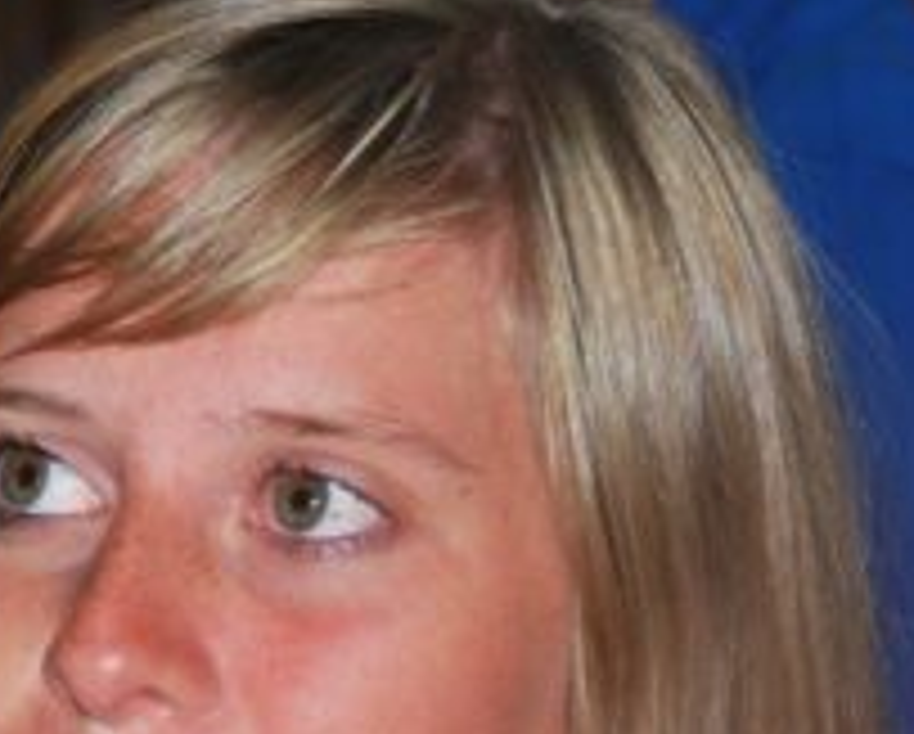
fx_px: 9021
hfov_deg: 5.8
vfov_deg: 4.7
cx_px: 131
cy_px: 757
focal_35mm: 333
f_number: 5.6
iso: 200
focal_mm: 80
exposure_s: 1/60
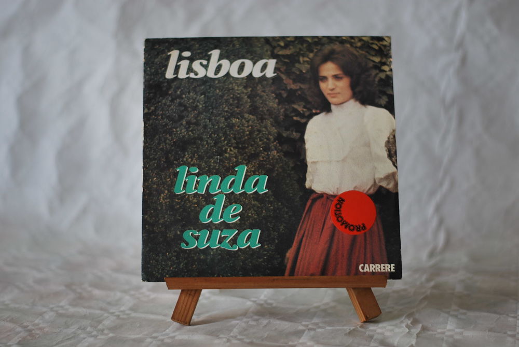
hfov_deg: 27.0
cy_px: 174
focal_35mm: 75
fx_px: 1082
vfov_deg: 18.2
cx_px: 260
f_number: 1.8
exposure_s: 1/50
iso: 100
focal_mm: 50
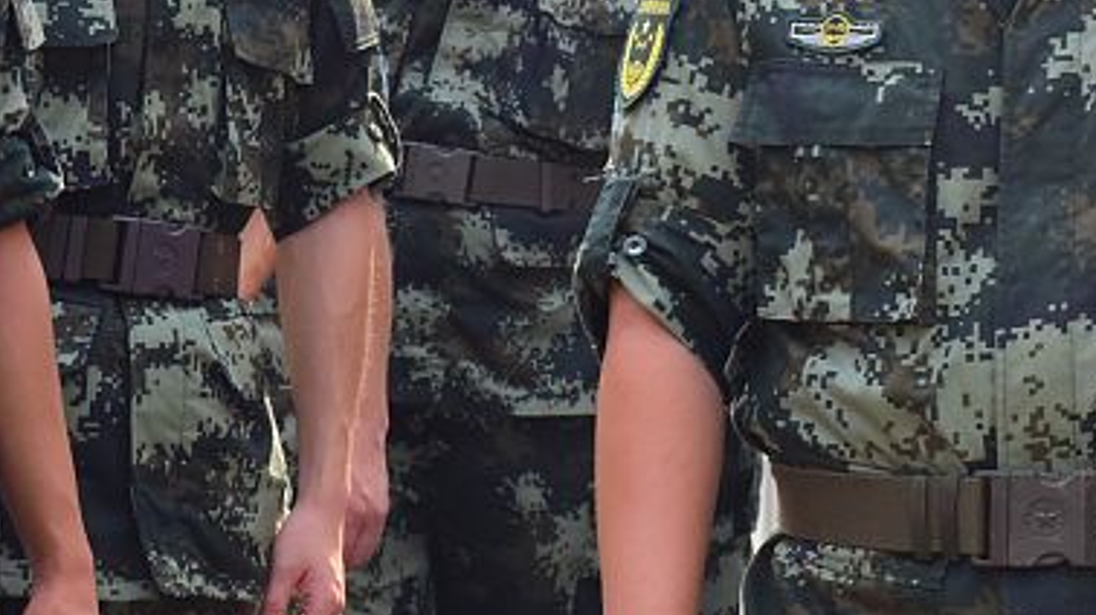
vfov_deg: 5.2
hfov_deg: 9.1
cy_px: -46
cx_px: 1551
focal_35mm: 233
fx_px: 6767
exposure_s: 1/125
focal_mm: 70
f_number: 18
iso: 1250
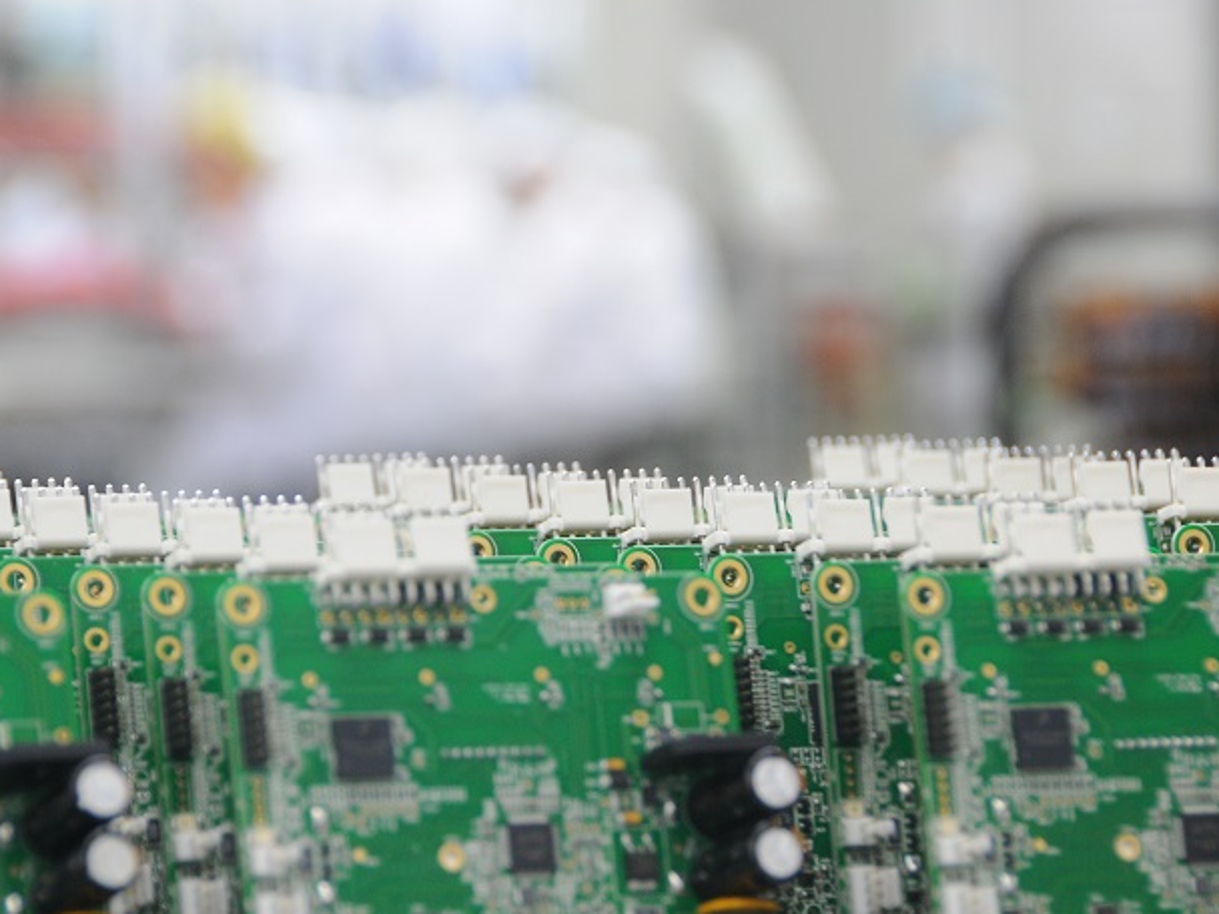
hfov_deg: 8.6
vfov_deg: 6.4
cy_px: 419
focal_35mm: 231
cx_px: 539
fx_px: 8135
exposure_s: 1/13
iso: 500
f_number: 6.3
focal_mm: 130
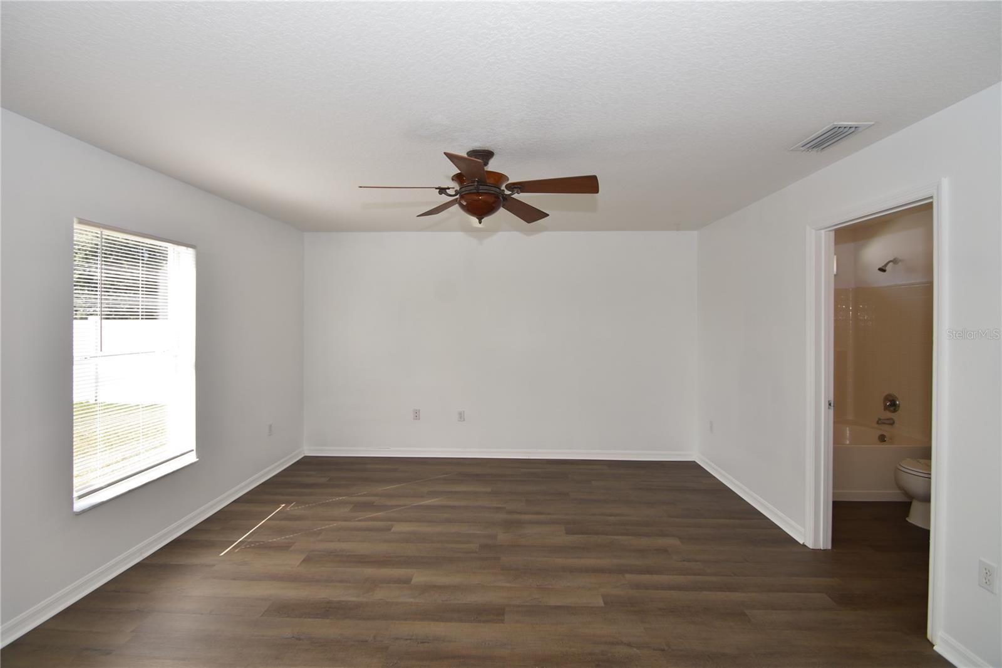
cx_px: 501
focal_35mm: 15
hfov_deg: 100.4
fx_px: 417
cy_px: 334
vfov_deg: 77.3
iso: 100
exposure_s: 1/125
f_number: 5.6
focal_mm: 10
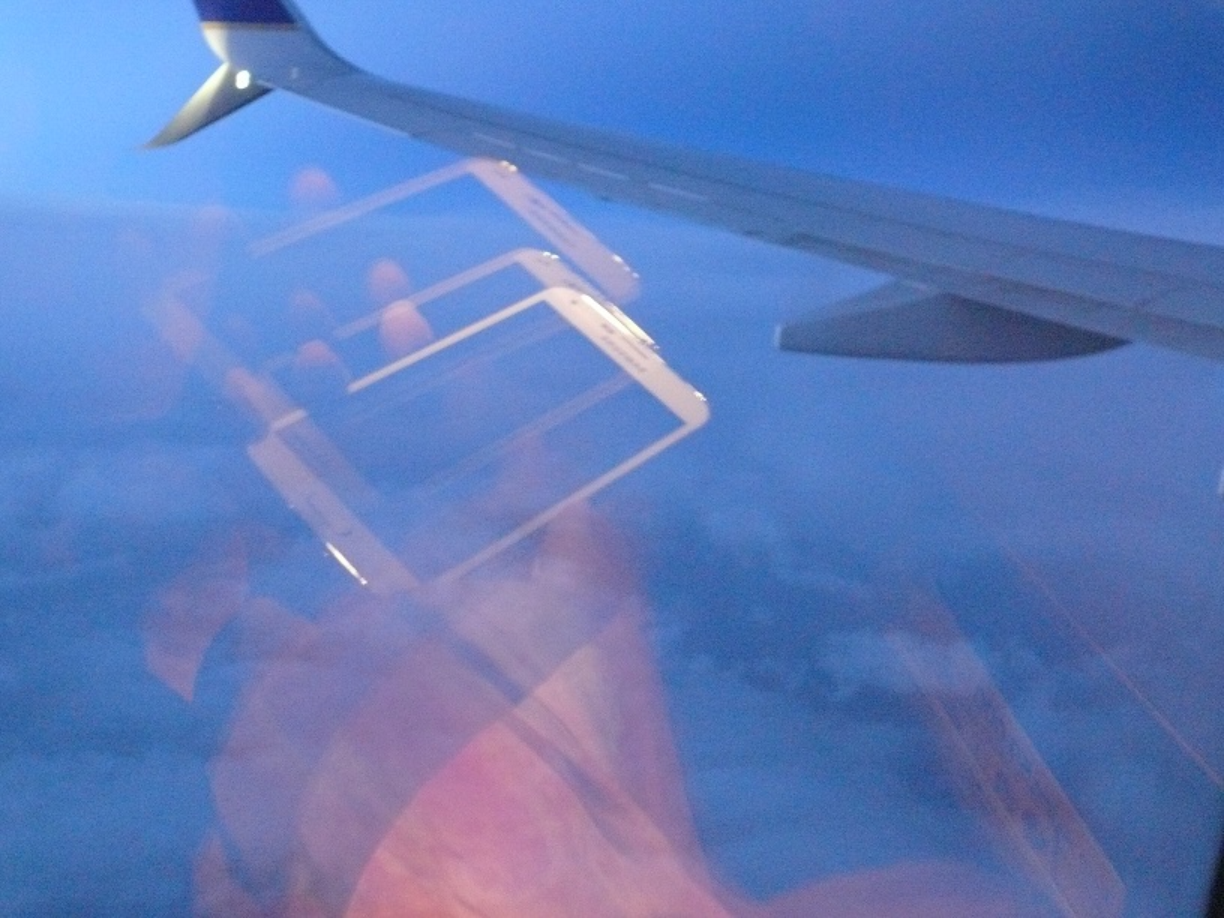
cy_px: 459
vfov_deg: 34.3
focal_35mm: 42
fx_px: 1485
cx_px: 612
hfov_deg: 44.8
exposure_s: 1/10
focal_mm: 8.7
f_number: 2.8
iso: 800
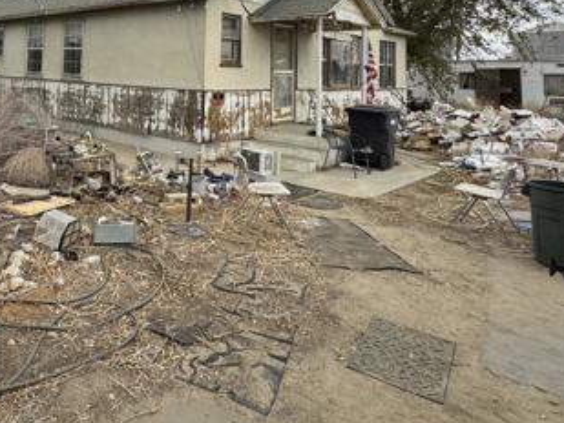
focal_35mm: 29
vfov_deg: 44.3
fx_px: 473
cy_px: 49
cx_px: 93
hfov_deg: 56.0
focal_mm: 2.22
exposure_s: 1/879
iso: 40
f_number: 2.2
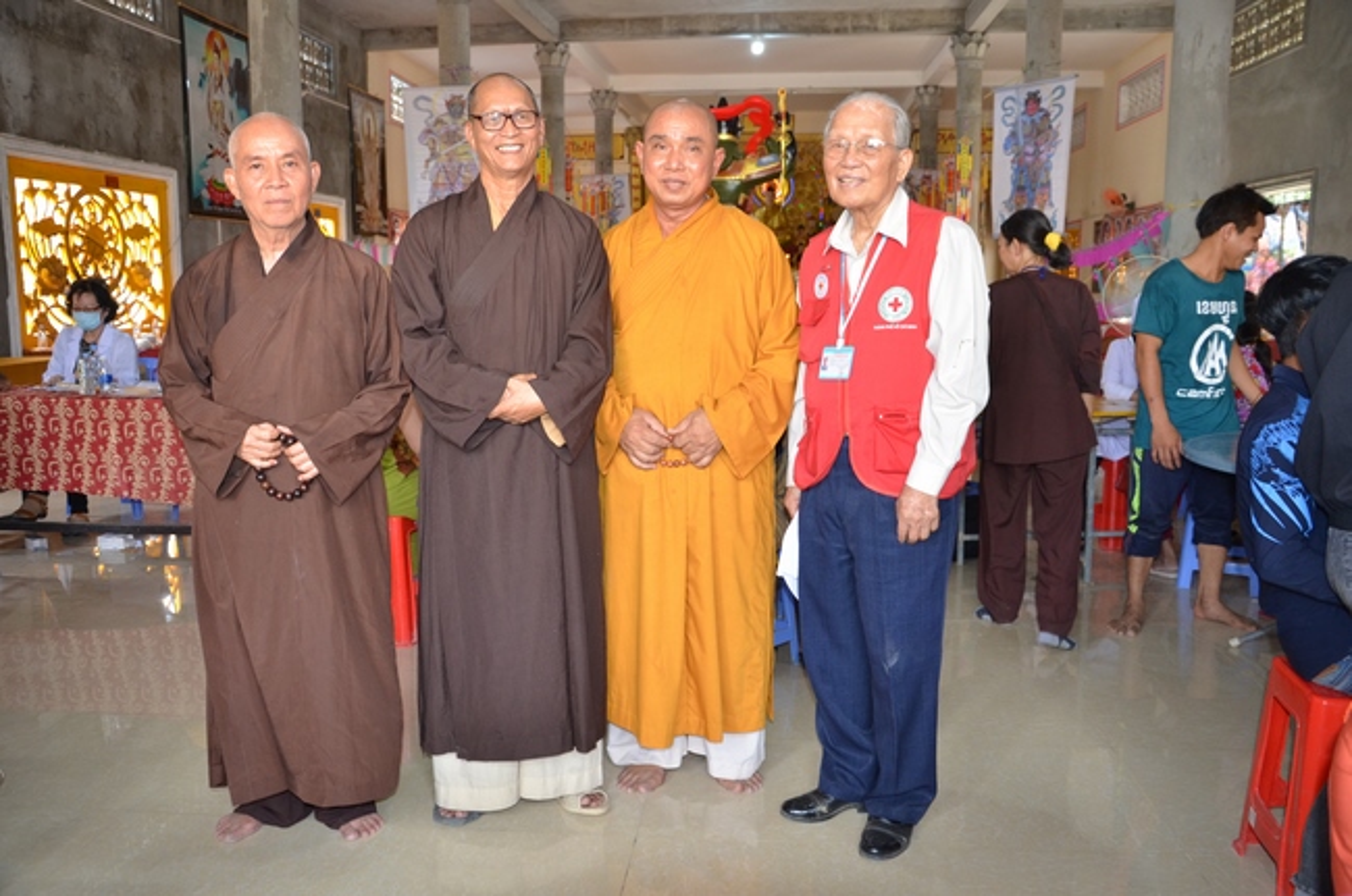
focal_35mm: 32
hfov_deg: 59.6
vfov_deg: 41.6
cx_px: 676
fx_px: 1181
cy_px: 448
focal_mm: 21
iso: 640
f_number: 4.5
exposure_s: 1/60
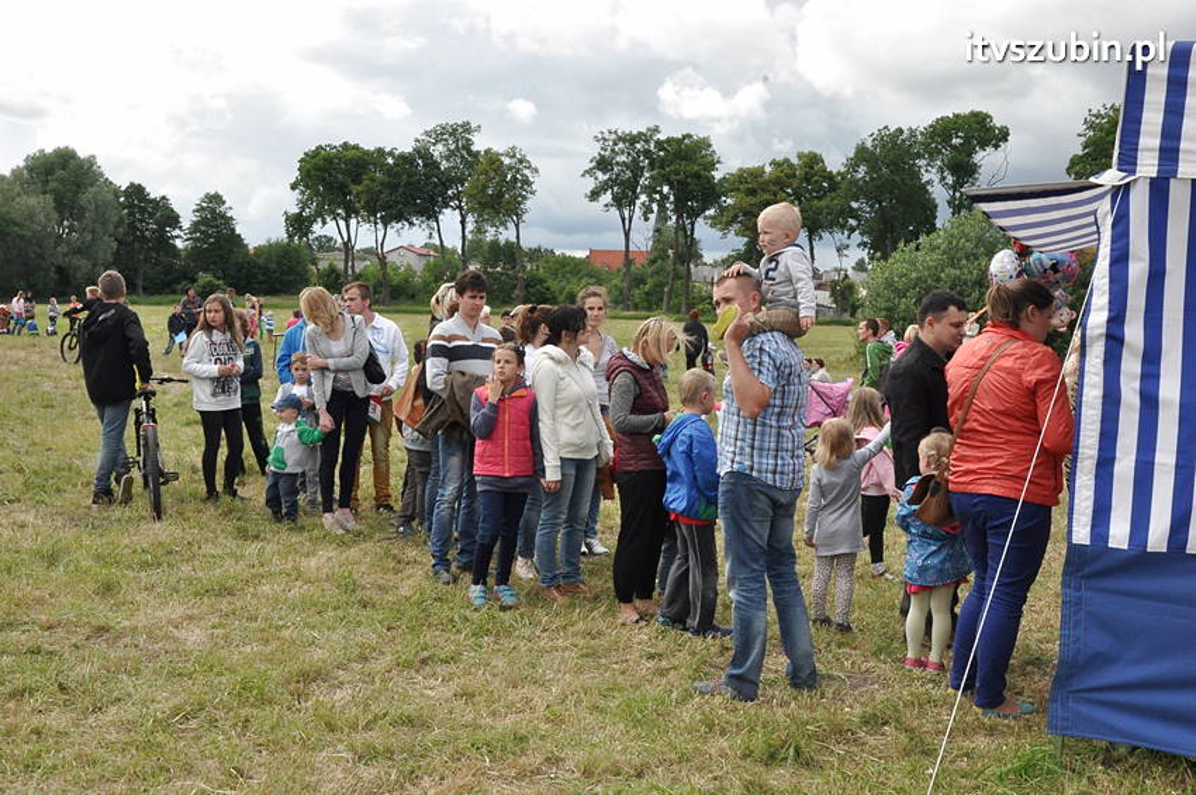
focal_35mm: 38
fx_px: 1245
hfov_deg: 51.3
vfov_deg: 35.4
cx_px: 598
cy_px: 398
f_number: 22
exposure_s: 1/160
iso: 1250
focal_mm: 25
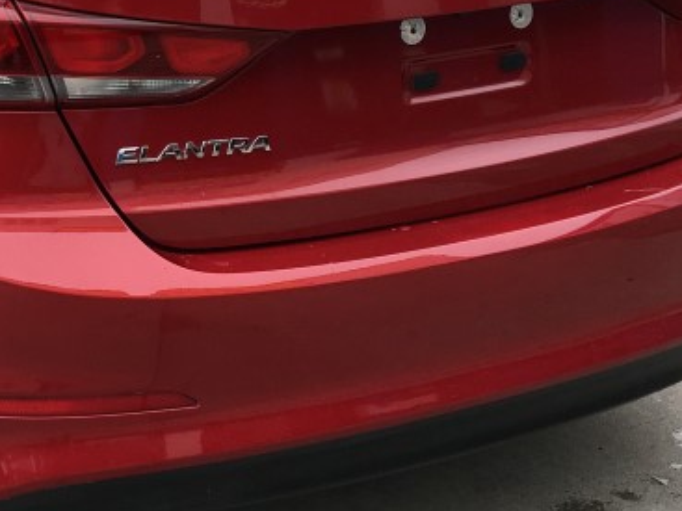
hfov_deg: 23.3
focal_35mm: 81
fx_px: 1595
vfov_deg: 18.0
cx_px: 28
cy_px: 69
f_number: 2.2
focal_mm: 4.15
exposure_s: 1/557
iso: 25
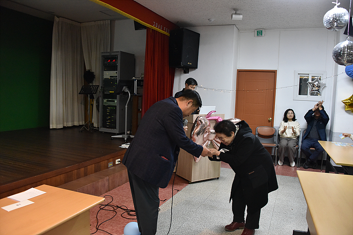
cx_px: 176
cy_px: 118
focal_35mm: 28
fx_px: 274
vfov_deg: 46.4
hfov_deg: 65.5
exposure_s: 1/125
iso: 3200
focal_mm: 28
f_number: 4.5
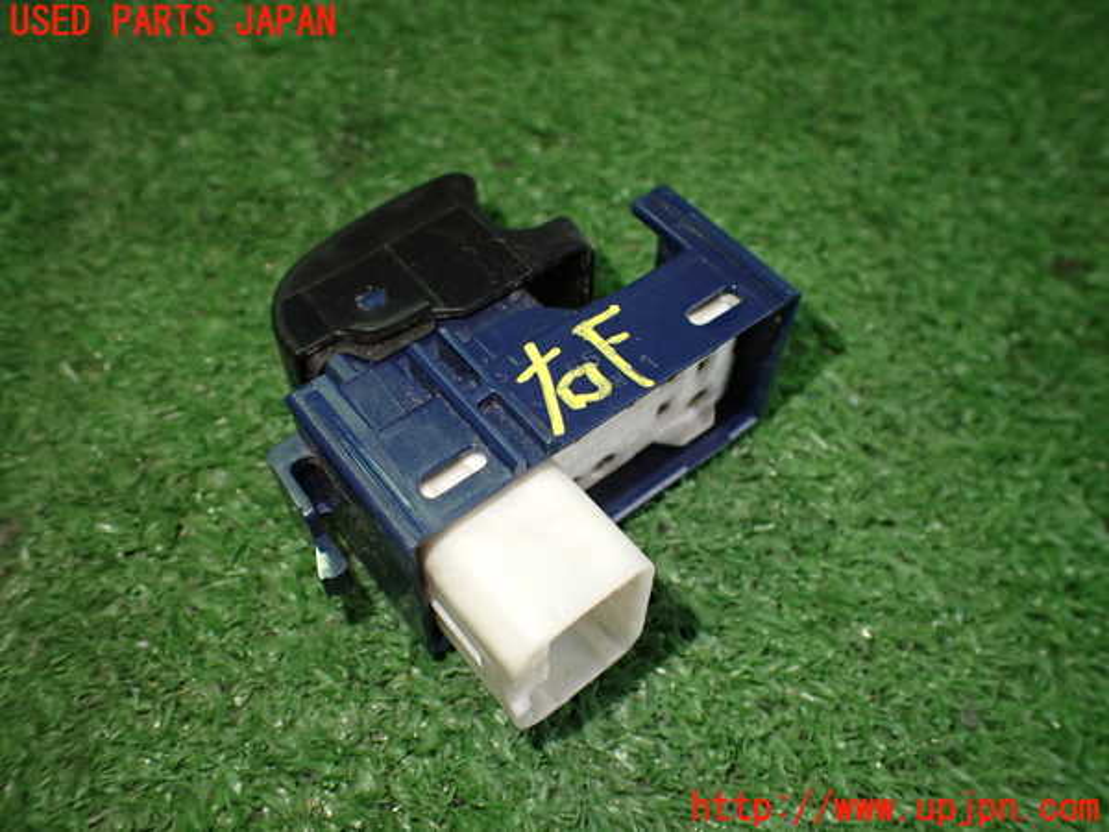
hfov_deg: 60.0
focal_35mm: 30
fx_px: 961
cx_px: 554
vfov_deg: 46.8
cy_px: 416
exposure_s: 1/125
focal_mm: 5.4
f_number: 2.3
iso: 400
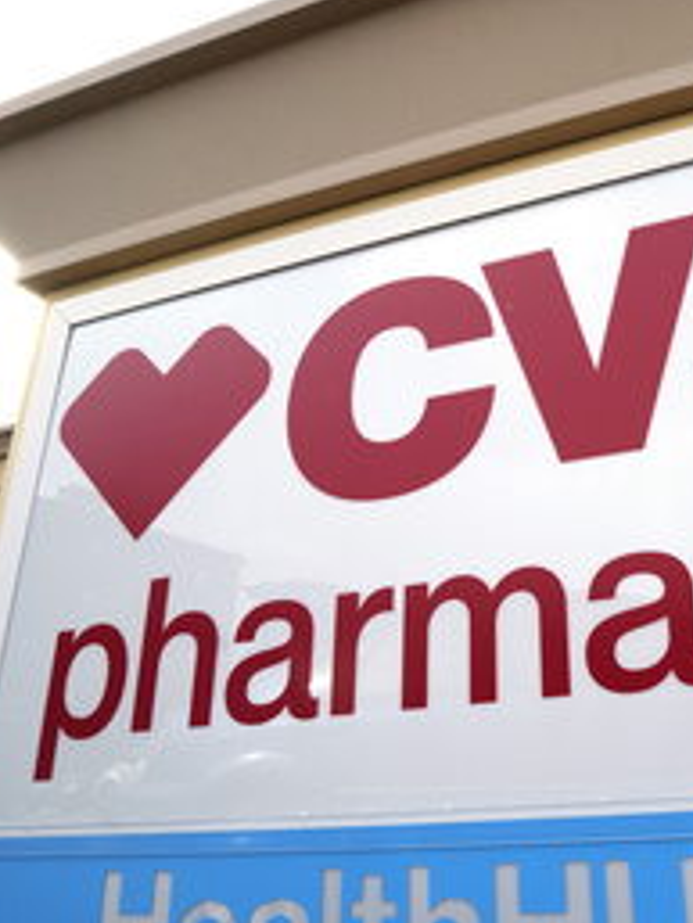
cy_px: 533
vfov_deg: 73.4
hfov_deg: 51.7
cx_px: 628
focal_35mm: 23
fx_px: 613
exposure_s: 1/160
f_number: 8
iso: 100
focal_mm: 12
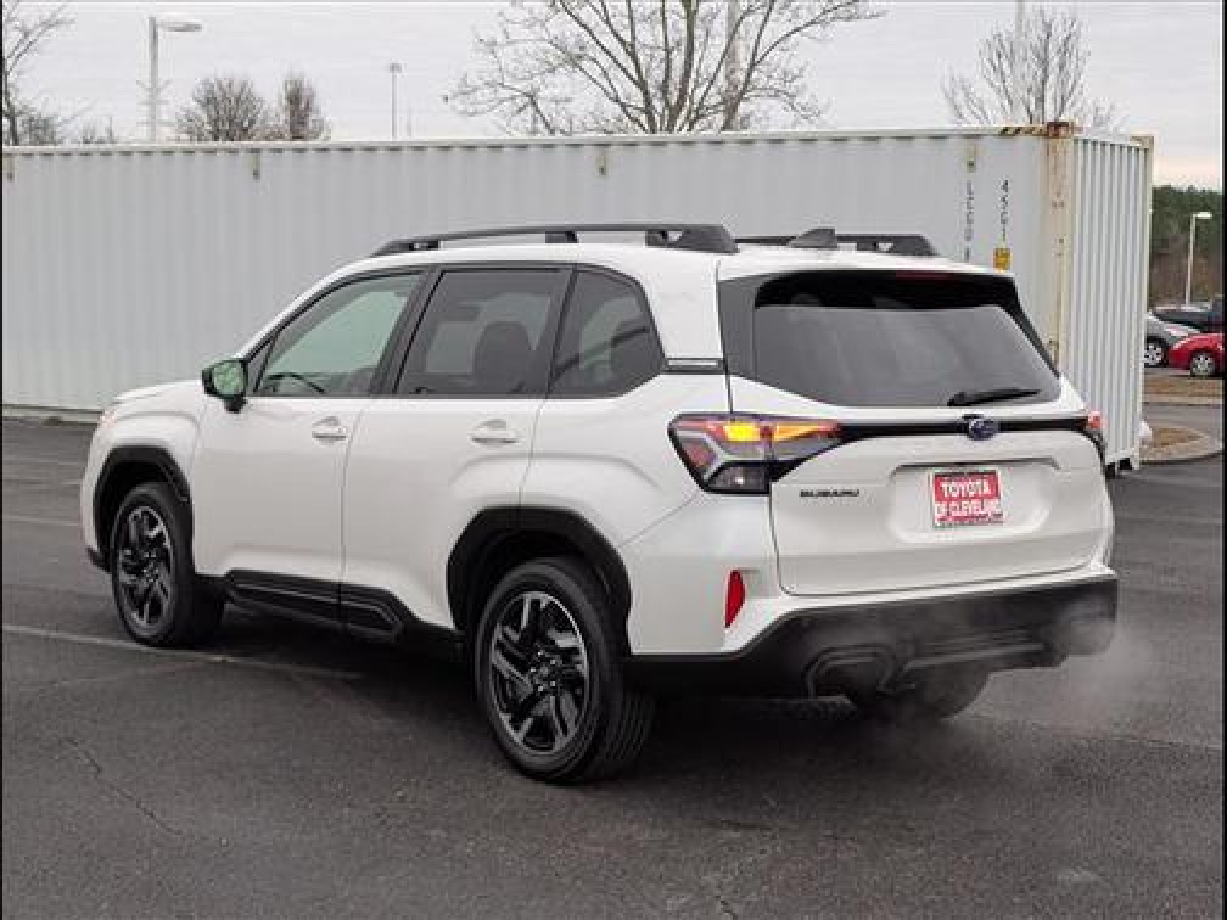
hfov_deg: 38.9
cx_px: 614
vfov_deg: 29.7
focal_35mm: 49
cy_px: 460
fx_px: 1737
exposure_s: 1/500
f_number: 1.68
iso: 442
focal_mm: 6.9
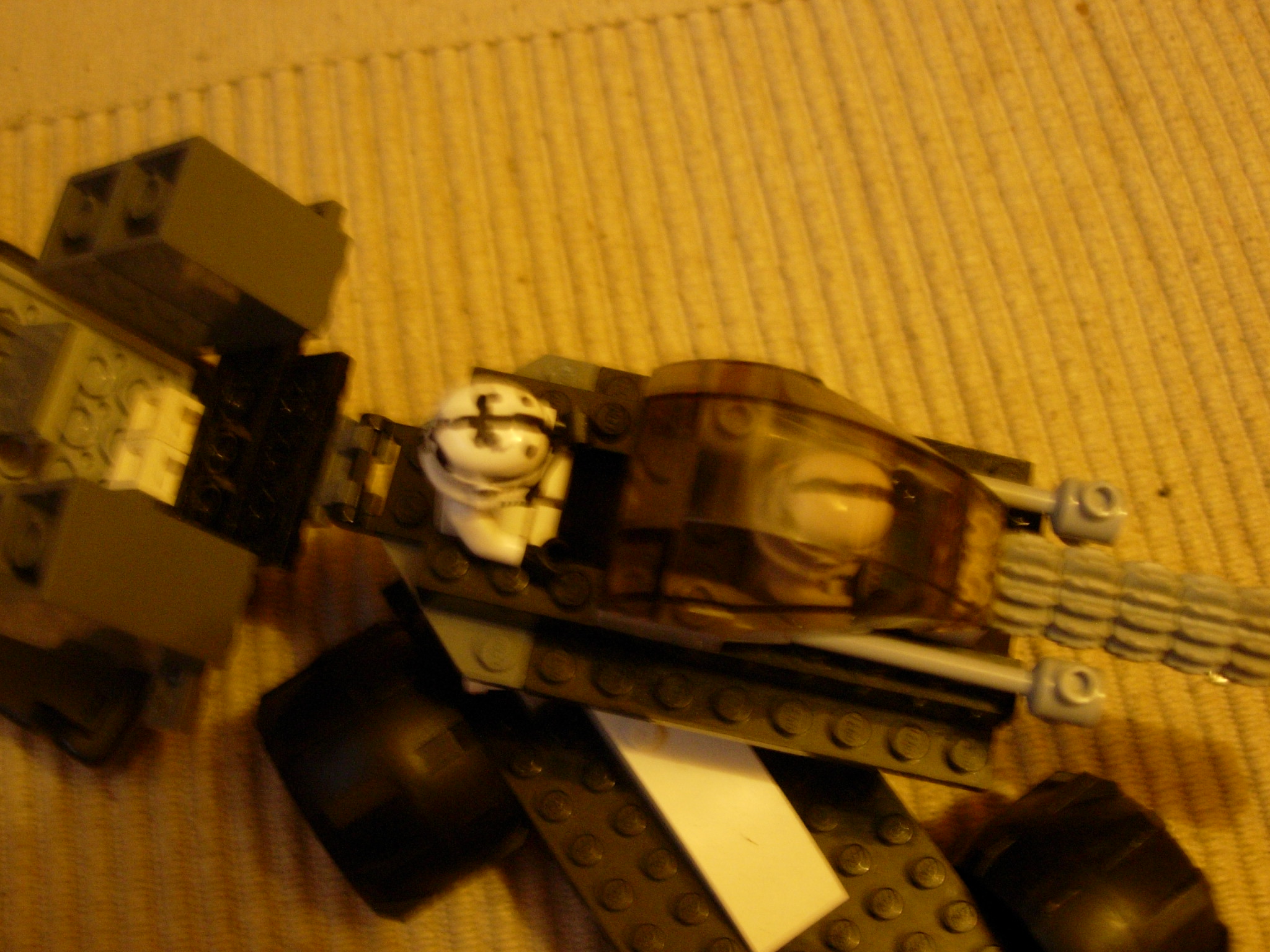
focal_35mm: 41
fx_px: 1504
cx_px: 635
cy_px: 476
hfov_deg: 45.8
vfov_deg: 35.1
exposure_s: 1/4.3
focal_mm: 8.5
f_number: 2.9
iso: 200
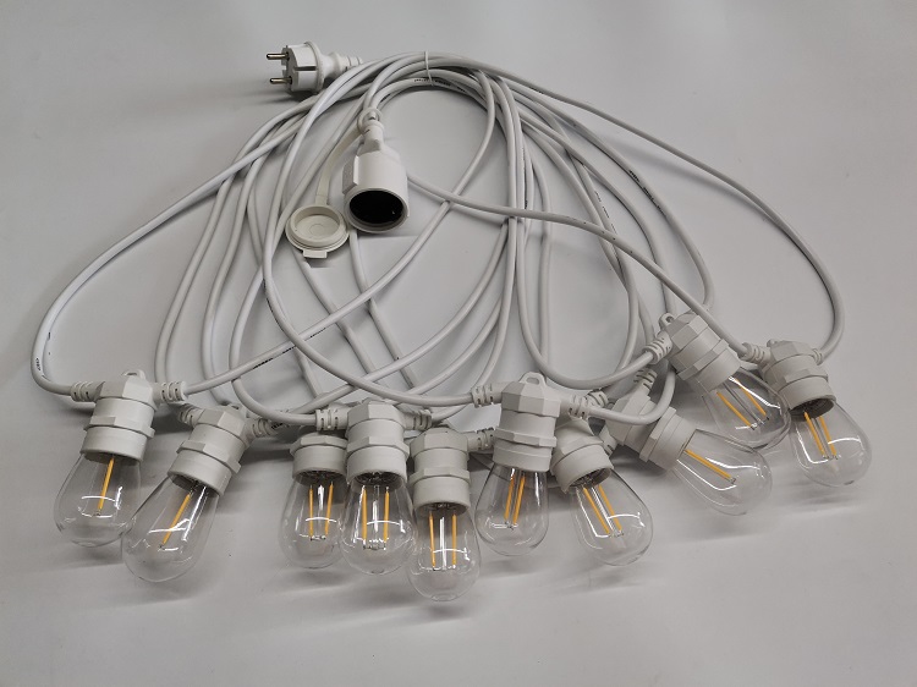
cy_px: 344
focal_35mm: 26
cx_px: 458
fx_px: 689
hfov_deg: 67.3
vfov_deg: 53.0
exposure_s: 1/100
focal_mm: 4.75
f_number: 1.8
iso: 100
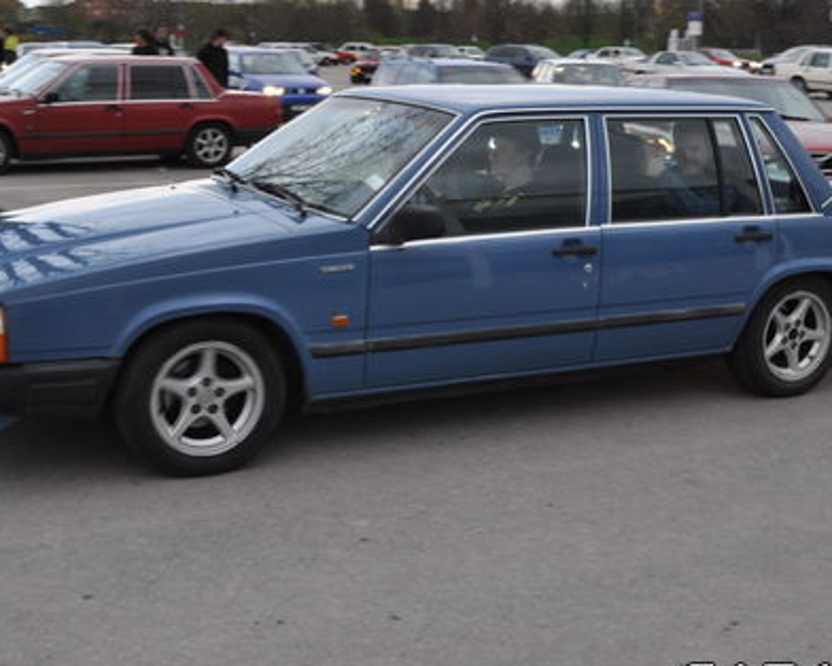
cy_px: 245
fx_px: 1300
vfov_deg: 28.6
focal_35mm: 53
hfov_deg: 35.4
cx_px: 363
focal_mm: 23
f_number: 5
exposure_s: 1/100
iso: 400
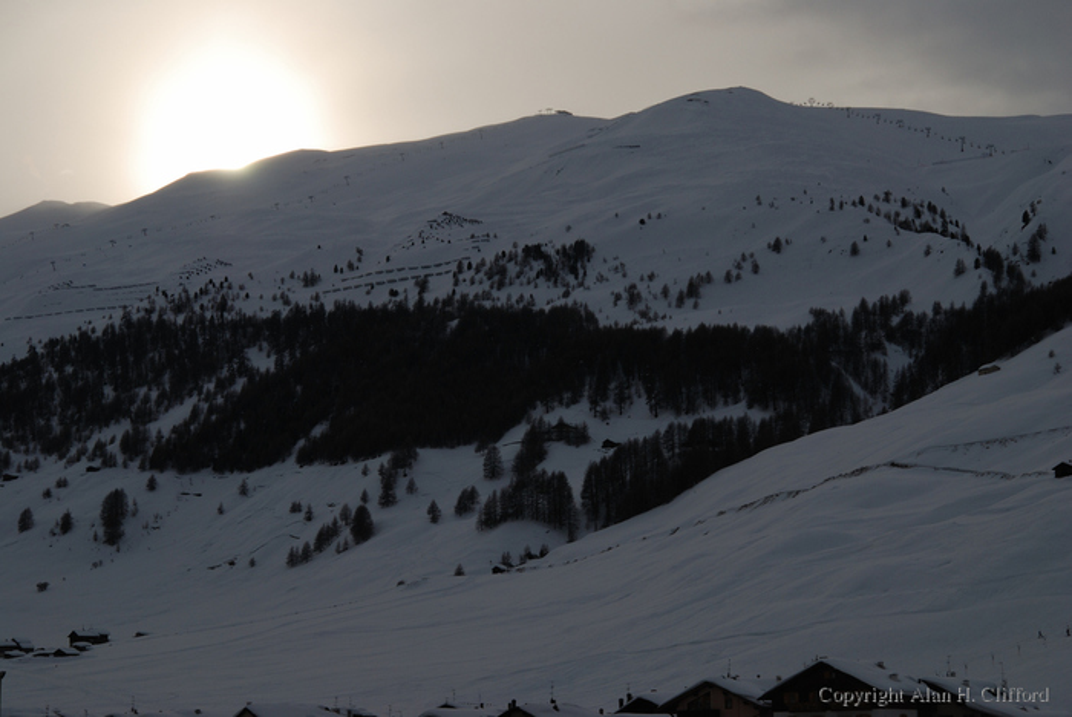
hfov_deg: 22.6
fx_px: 2682
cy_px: 358
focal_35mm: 90
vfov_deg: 15.2
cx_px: 536
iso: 100
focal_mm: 60
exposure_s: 1/1000
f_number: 8
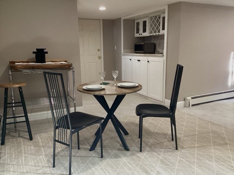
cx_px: 117
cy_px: 88
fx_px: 210
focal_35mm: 31
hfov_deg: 58.4
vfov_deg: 45.4
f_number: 2.4
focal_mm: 3.3
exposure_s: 1/40
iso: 320
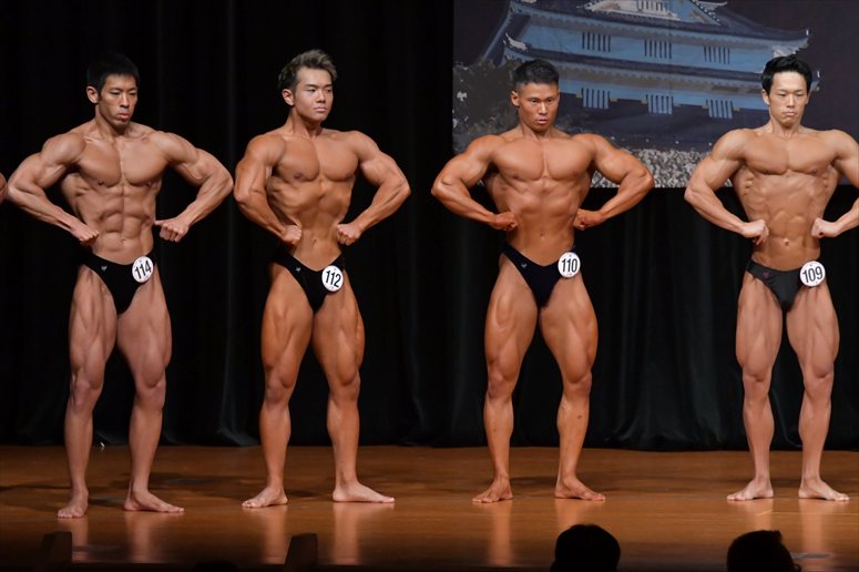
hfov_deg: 7.6
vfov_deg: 5.1
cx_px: 430
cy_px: 286
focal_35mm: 270
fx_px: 6439
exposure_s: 1/400
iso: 5000
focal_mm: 180
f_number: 5.6
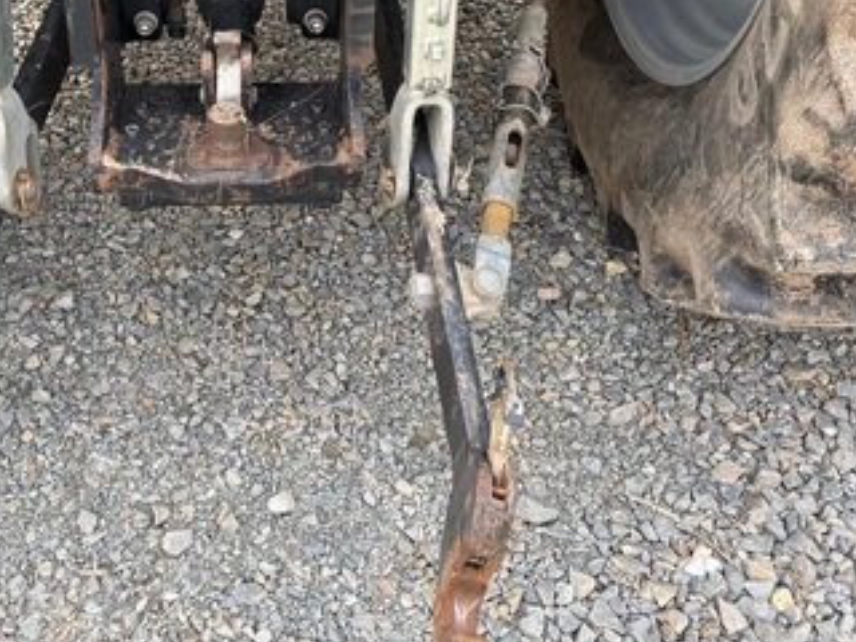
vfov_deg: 30.7
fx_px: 1113
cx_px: 316
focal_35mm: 45
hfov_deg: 41.7
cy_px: 62
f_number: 1.78
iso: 64
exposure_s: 1/251
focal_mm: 6.76
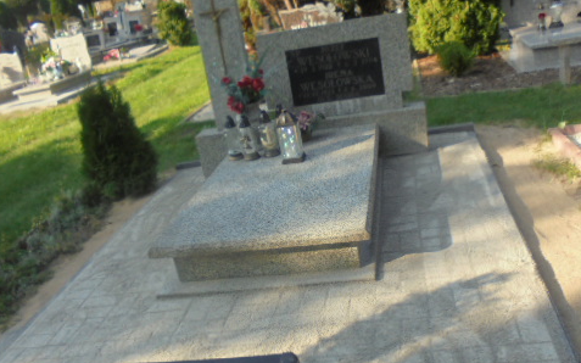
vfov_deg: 34.3
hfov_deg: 52.7
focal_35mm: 37
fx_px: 586
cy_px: 223
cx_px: 298
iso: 100
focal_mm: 4.6
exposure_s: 1/320
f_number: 3.5
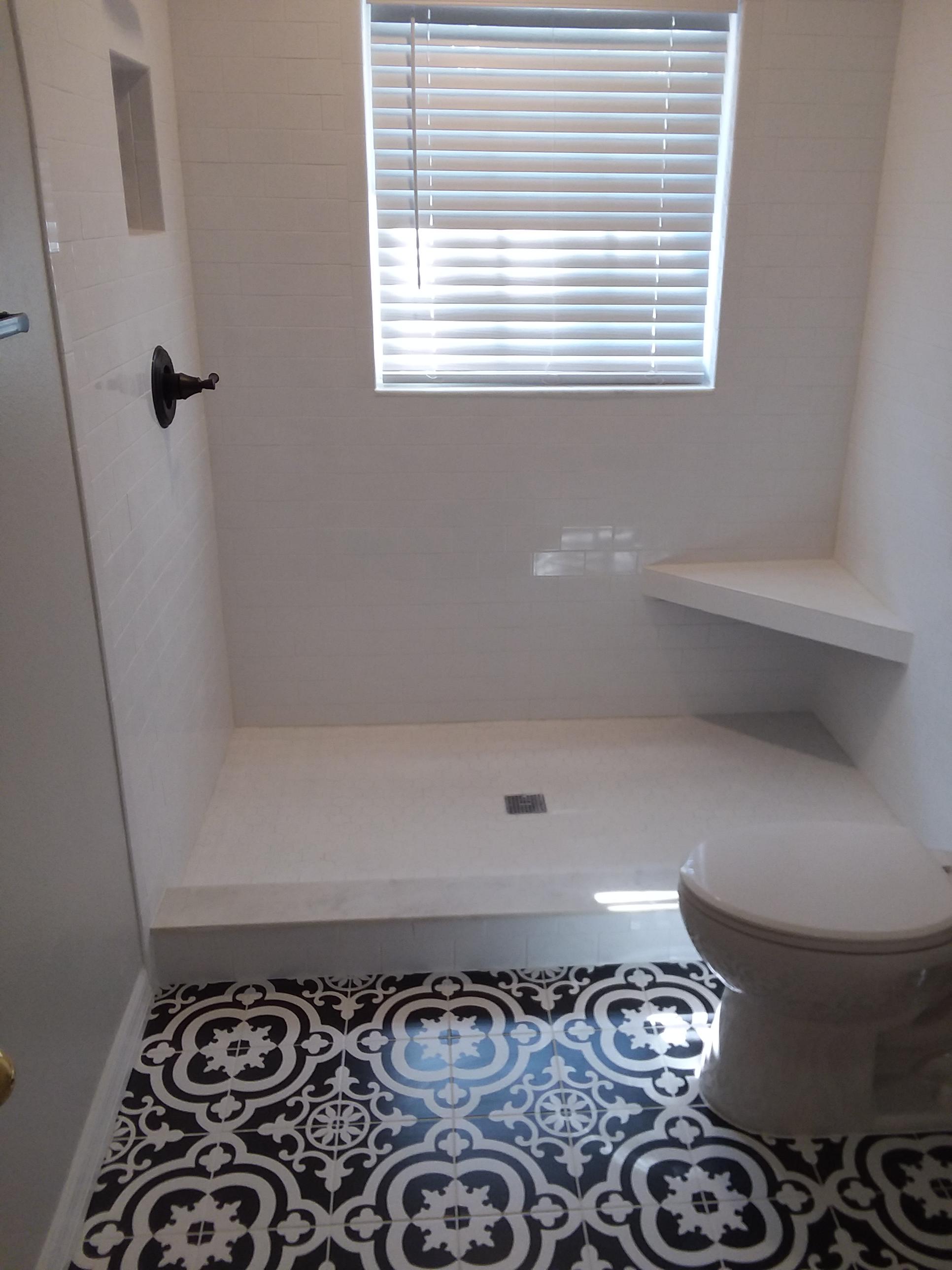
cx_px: 476
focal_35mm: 29
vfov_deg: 61.7
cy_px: 635
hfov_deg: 48.2
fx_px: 1063
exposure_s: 1/33
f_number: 1.9
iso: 50
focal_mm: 2.47
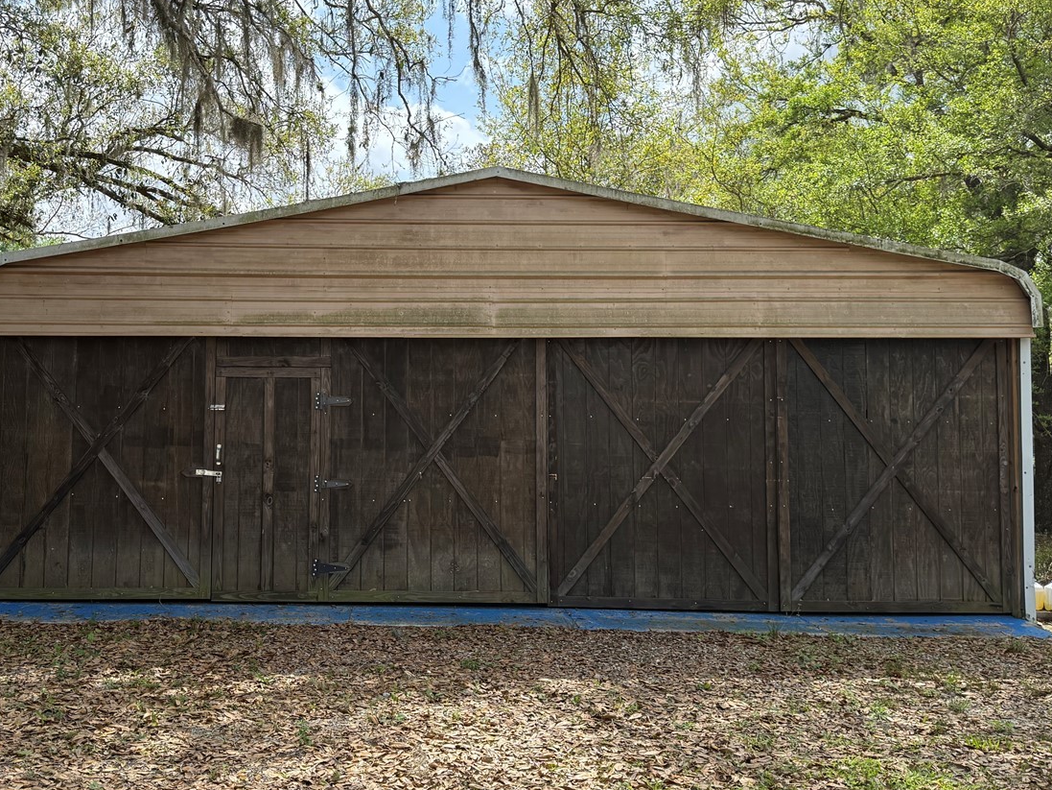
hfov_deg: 52.2
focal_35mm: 35
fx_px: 1064
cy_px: 363
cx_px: 407
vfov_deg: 40.7
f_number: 1.78
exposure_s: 1/1901
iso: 100
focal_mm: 6.76
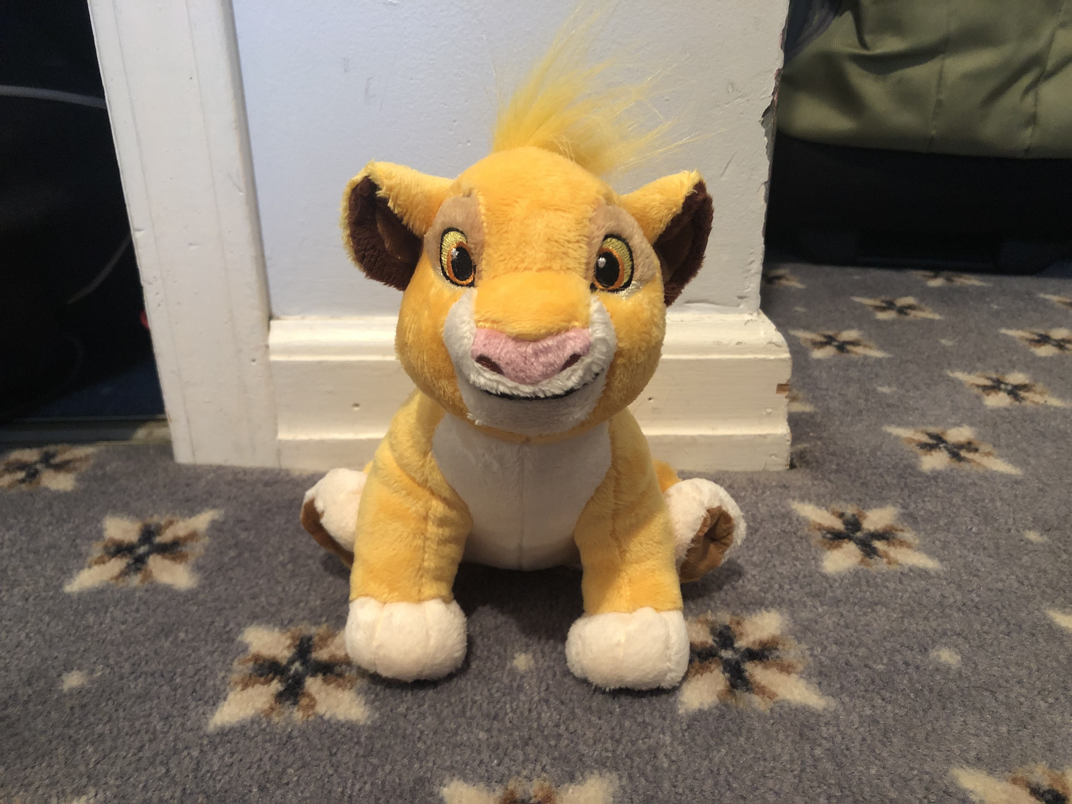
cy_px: 402
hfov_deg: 63.4
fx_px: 867
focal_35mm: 28
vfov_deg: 49.7
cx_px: 536
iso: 80
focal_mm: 3.99
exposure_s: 1/6
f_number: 1.8
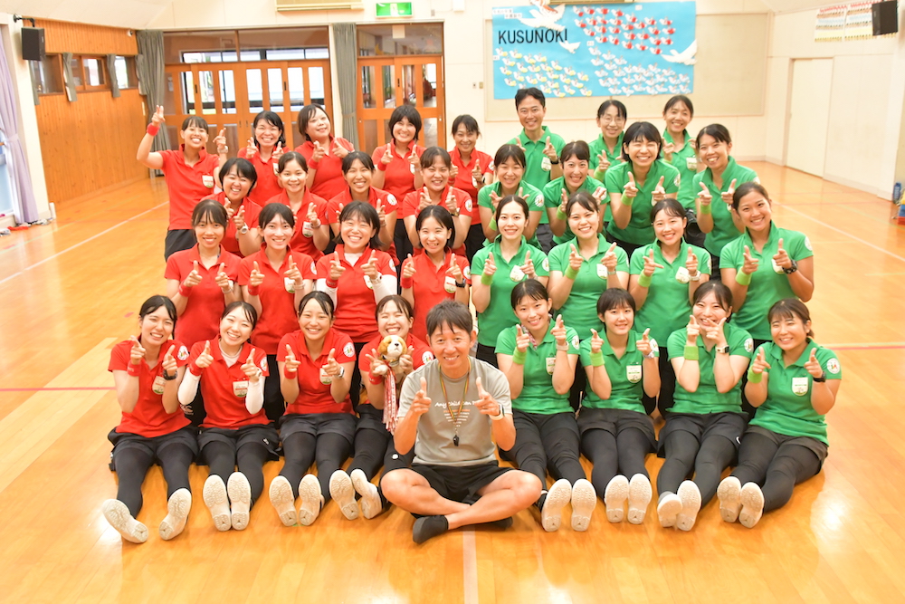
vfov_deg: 40.0
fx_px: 830
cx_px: 452
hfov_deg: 57.2
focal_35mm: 33
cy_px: 302
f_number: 4.5
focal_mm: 22
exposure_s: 1/80
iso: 4000
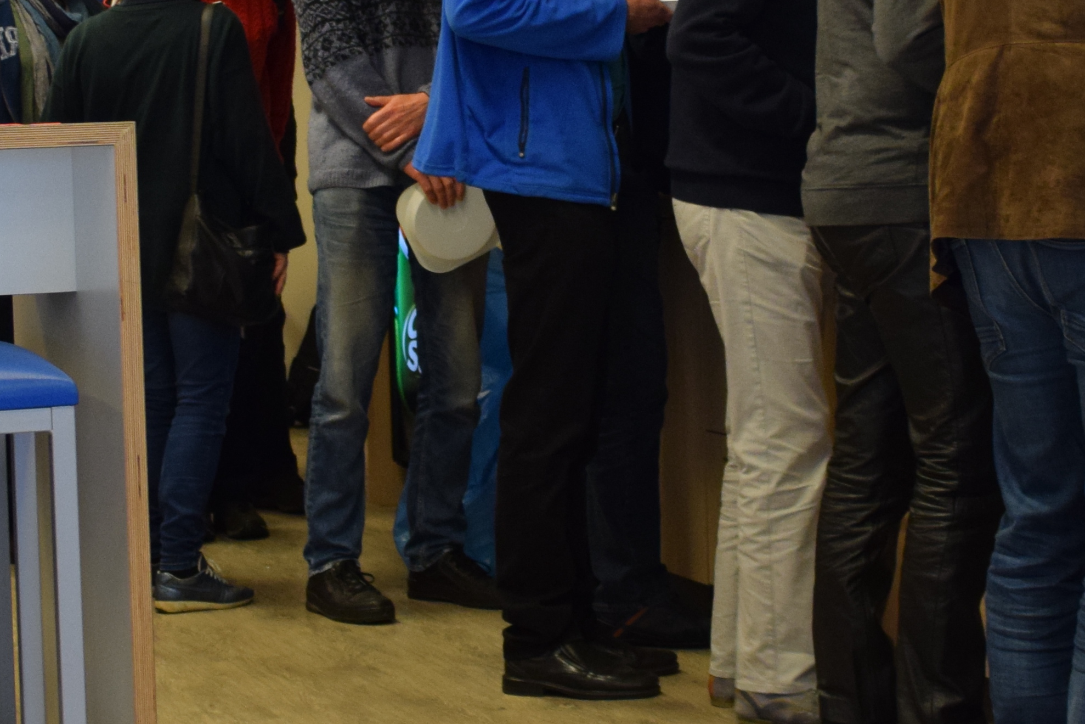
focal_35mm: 91
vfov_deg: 14.9
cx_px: 421
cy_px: 85
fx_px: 2743
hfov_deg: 22.3
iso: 800
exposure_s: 1/60
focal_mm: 20
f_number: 4
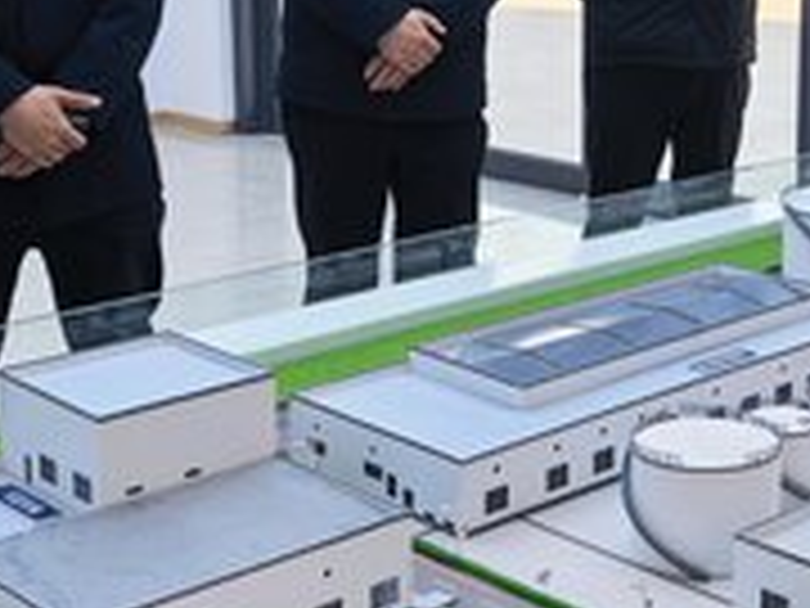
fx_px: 1708
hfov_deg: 26.3
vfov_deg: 19.9
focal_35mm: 73
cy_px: 99
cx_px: 628
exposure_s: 1/981
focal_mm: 8.5
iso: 50
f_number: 2
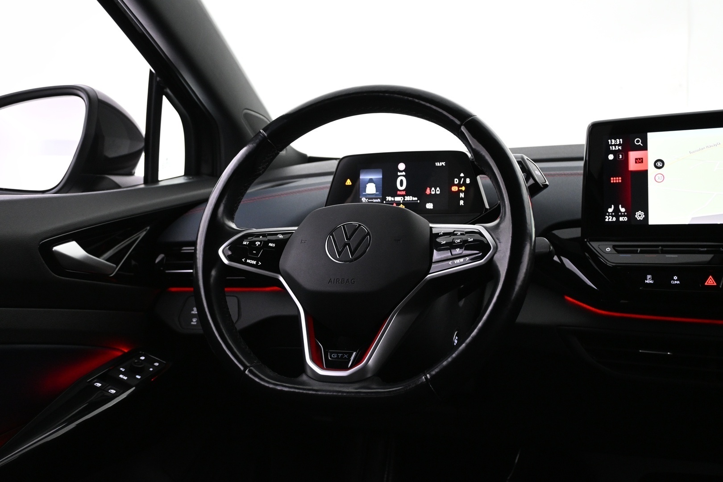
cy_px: 241
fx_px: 738
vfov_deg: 36.2
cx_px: 362
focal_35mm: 37
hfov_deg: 52.2
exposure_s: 1/30
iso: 1600
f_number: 4.2
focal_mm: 24.5
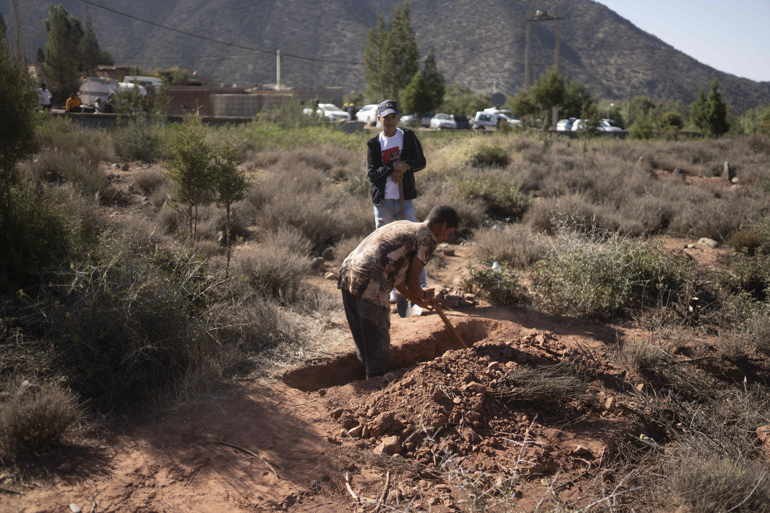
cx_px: 385
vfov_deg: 37.9
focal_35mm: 35
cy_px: 256
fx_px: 749
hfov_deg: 54.4
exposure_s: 1/5000
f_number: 1.4
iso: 125
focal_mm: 35
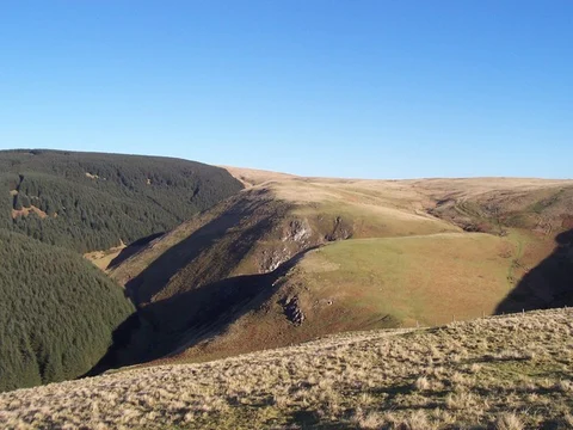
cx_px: 286
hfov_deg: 50.1
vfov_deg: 38.7
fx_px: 612
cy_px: 215
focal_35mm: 37
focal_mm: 5.6
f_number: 5.6
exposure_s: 1/350
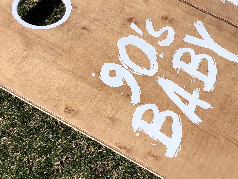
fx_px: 447
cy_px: 57
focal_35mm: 65
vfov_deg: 22.5
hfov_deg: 29.6
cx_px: 157
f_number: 1.8
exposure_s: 1/2288
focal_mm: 4
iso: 20
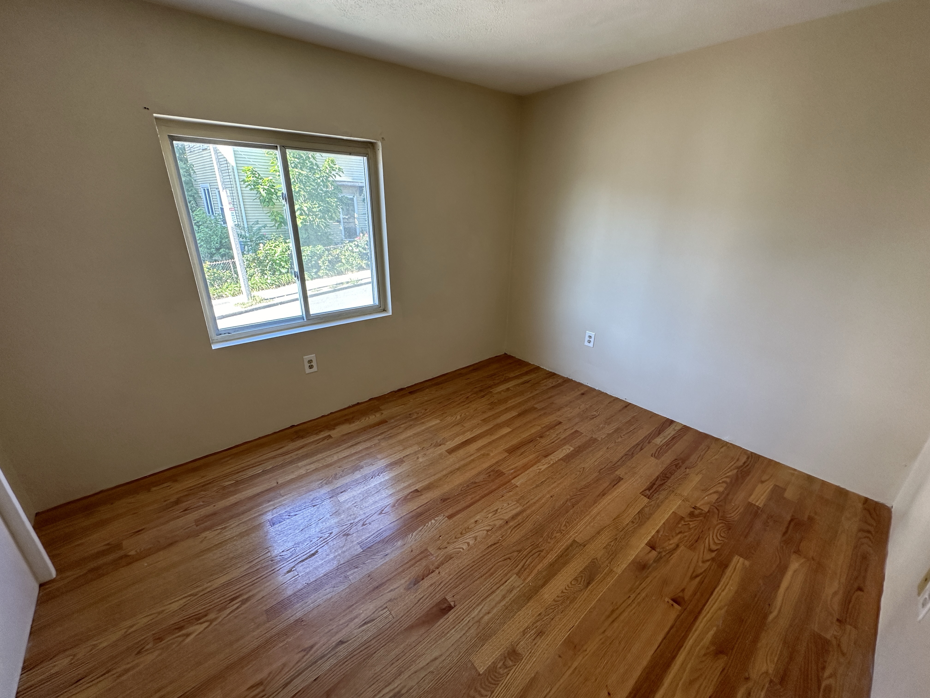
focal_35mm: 14
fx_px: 376
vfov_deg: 85.7
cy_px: 349
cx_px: 465
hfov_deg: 102.1
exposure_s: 1/99
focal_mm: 2.22
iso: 125
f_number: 2.2
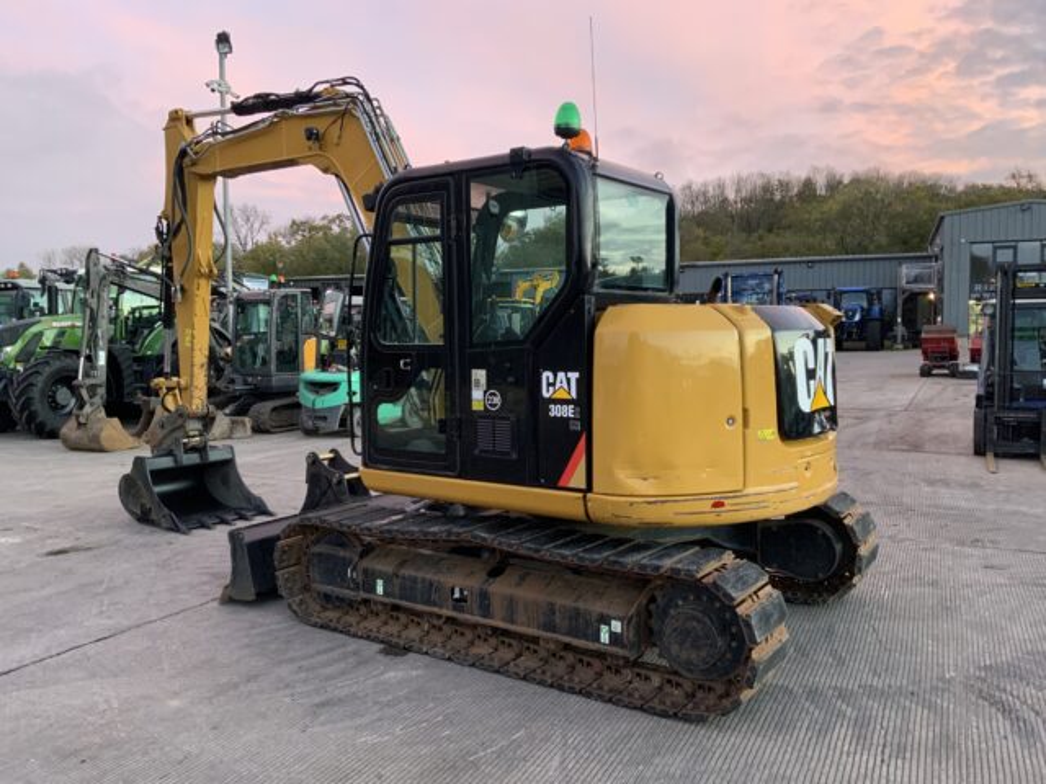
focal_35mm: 29
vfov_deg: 48.2
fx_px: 876
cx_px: 523
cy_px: 392
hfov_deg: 61.7
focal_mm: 3
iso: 125
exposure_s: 1/60
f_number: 1.8
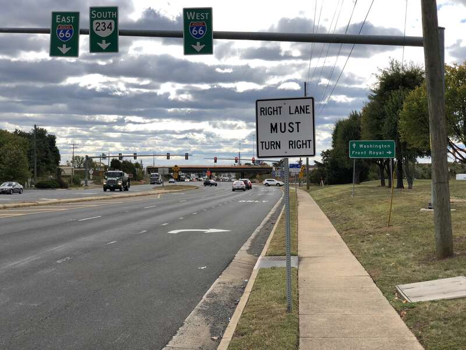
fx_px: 700
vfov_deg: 28.0
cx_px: 233
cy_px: 175
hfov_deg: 36.8
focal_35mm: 52
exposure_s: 1/838
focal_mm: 6
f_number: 2.4
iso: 16
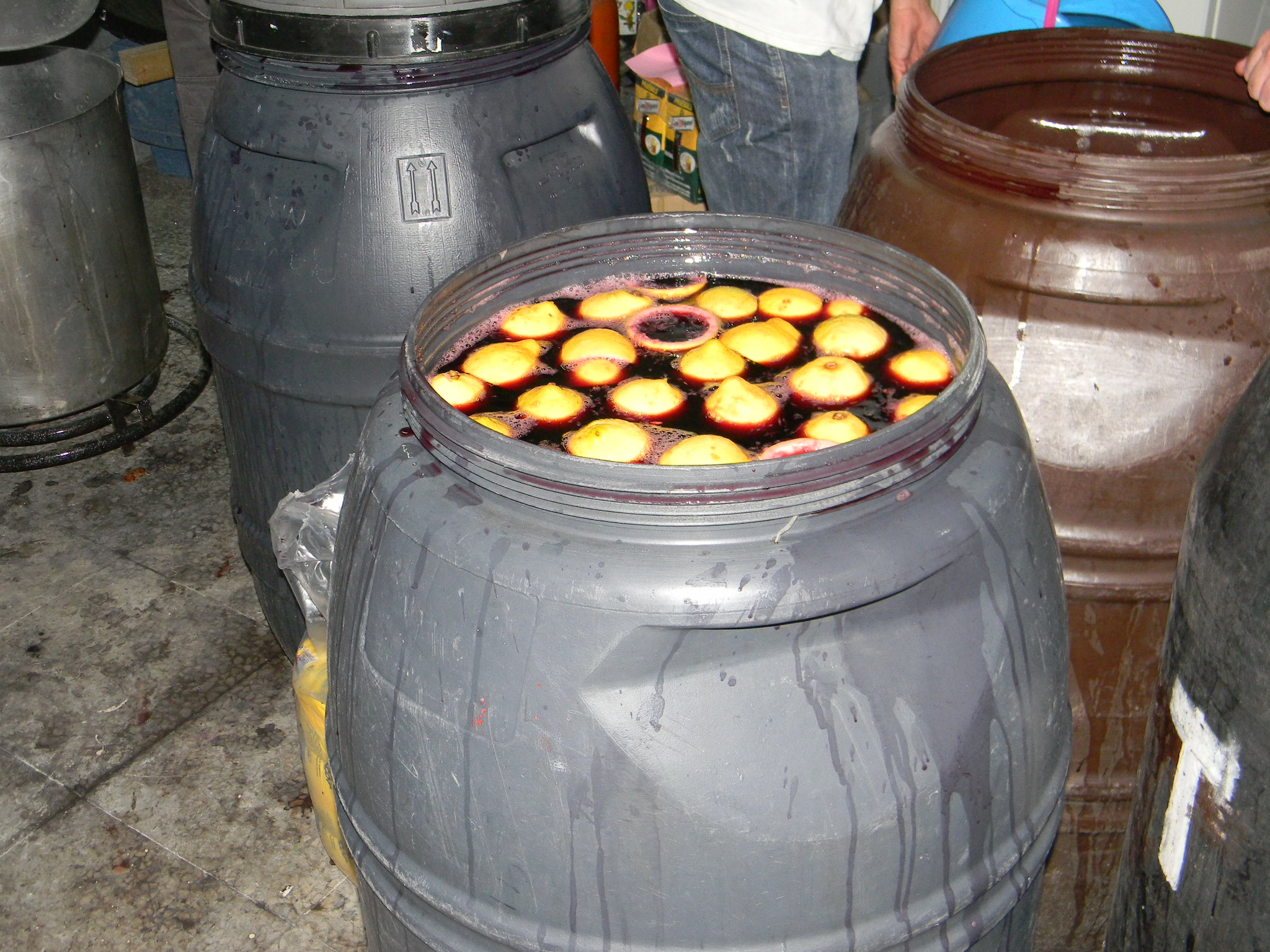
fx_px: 1504
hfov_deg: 45.8
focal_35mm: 41
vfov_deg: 35.1
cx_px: 635
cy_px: 476
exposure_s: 1/30
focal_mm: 7.3
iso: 263
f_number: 3.8
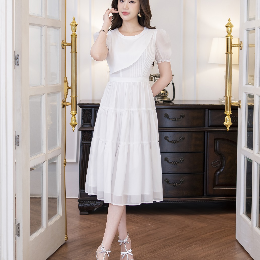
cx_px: 131
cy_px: 103
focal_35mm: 67
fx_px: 569
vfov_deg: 25.7
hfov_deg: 25.7
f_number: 2.8
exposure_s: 1/125
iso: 400
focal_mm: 35
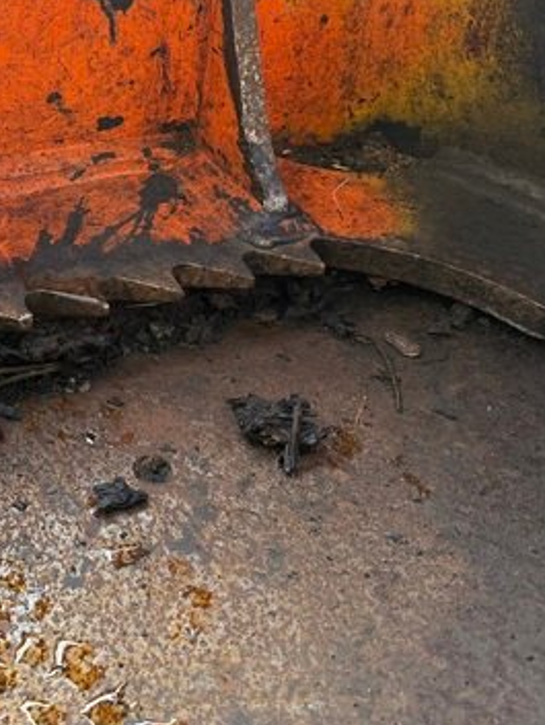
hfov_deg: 26.7
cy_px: 231
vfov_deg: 37.0
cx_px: -27
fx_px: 1070
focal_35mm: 51
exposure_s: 1/243
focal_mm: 6.76
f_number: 1.78
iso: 100
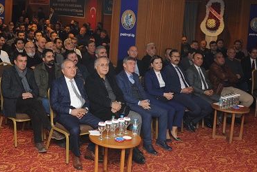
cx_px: 72
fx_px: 371
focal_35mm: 52
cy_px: 40
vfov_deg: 25.6
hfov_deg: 37.5
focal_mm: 24
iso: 1000
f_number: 6.3
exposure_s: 1/80
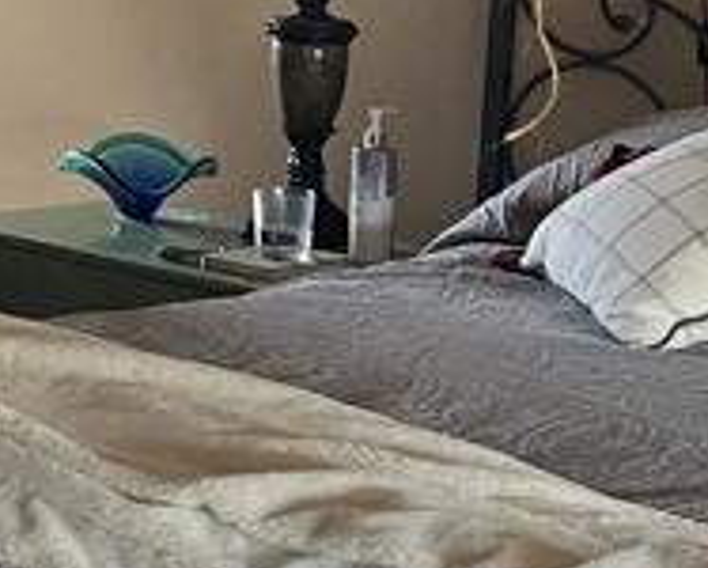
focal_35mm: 139
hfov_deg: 12.8
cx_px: -500
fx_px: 2916
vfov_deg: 10.9
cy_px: -133
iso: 250
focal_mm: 5.7
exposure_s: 1/60
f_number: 1.5
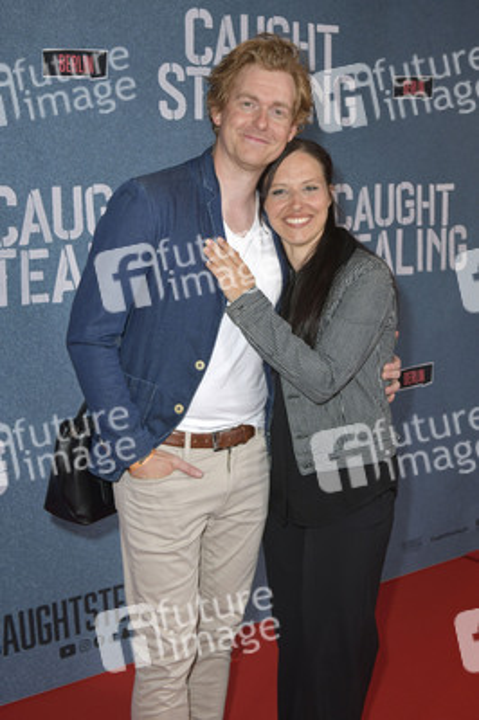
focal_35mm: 44
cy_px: 360
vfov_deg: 44.5
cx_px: 240
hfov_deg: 30.5
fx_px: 880
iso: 800
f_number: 5.6
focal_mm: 44
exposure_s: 1/200
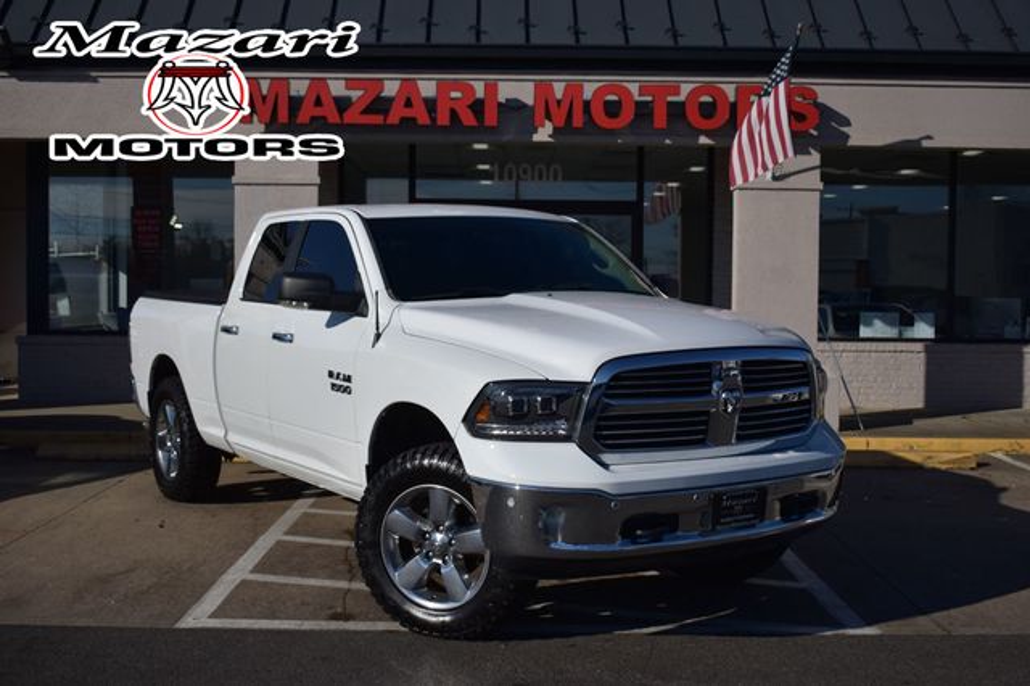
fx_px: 1244
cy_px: 343
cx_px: 515
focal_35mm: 44
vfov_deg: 30.8
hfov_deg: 45.0
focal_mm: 29
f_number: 4.2
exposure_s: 1/4000
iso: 180
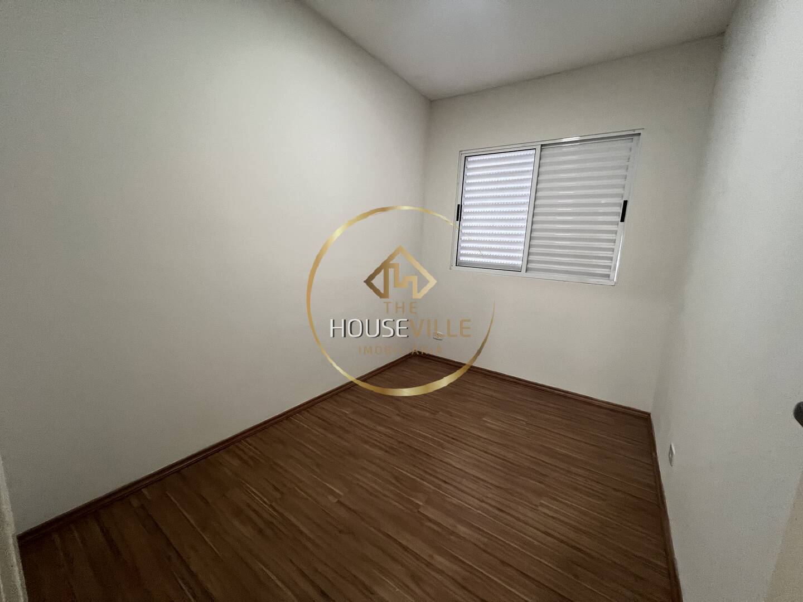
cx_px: 402
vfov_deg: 89.9
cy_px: 301
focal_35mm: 13
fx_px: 302
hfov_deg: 106.2
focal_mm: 1.57
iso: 320
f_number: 1.8
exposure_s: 1/60
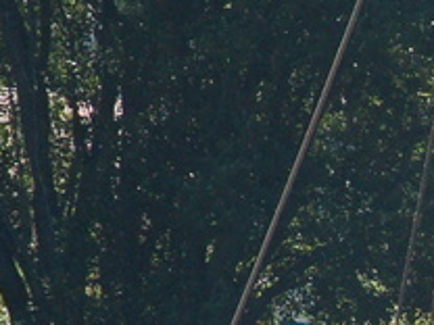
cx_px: 785
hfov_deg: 1.6
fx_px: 15985
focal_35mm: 1275
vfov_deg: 1.2
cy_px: 397
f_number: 5.6
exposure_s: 1/500
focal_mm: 180
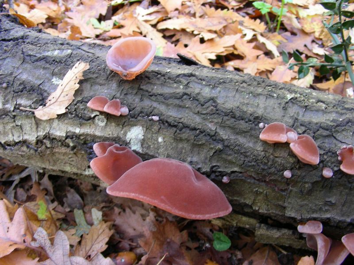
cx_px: 177
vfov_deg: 37.7
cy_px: 132
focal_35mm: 38
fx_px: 389
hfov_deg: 49.0
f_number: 3.5
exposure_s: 1/4.6
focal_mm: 6.3
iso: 50
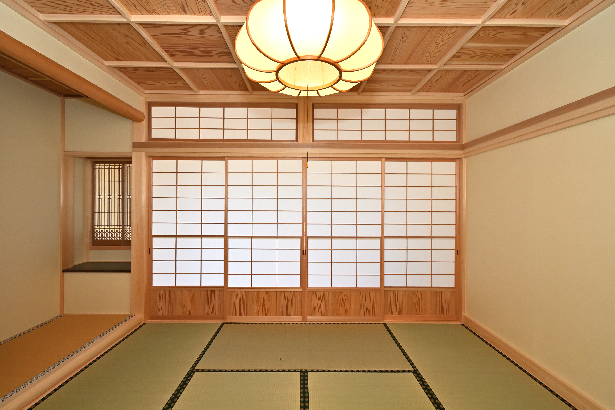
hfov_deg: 100.4
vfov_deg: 77.3
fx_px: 256
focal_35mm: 15
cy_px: 205
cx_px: 308
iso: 800
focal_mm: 10
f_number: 10
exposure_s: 1/160
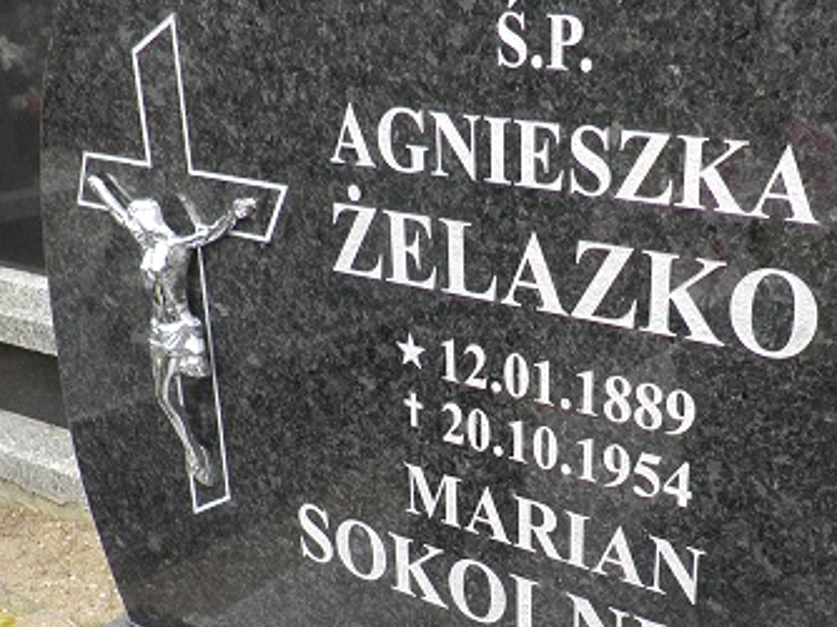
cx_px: 536
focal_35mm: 46
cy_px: 429
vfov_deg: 31.2
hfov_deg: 40.9
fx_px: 1111
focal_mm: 4.3
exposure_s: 1/320
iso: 64
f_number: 3.3
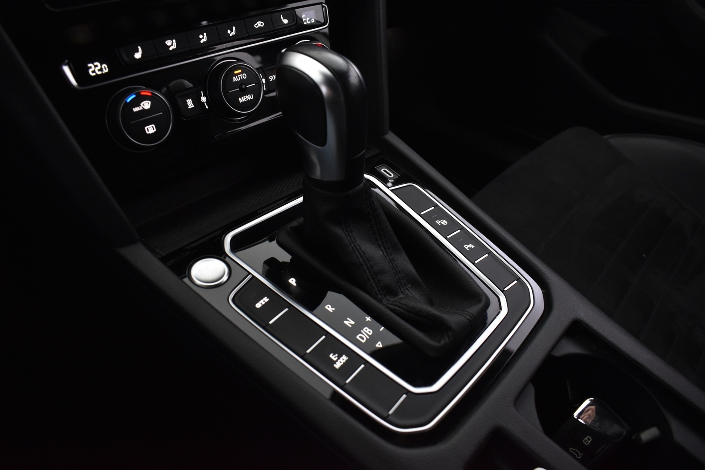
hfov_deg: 67.4
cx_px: 352
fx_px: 529
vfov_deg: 47.9
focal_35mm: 27
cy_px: 235
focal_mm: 18
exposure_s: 1/15
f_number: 5
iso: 1250
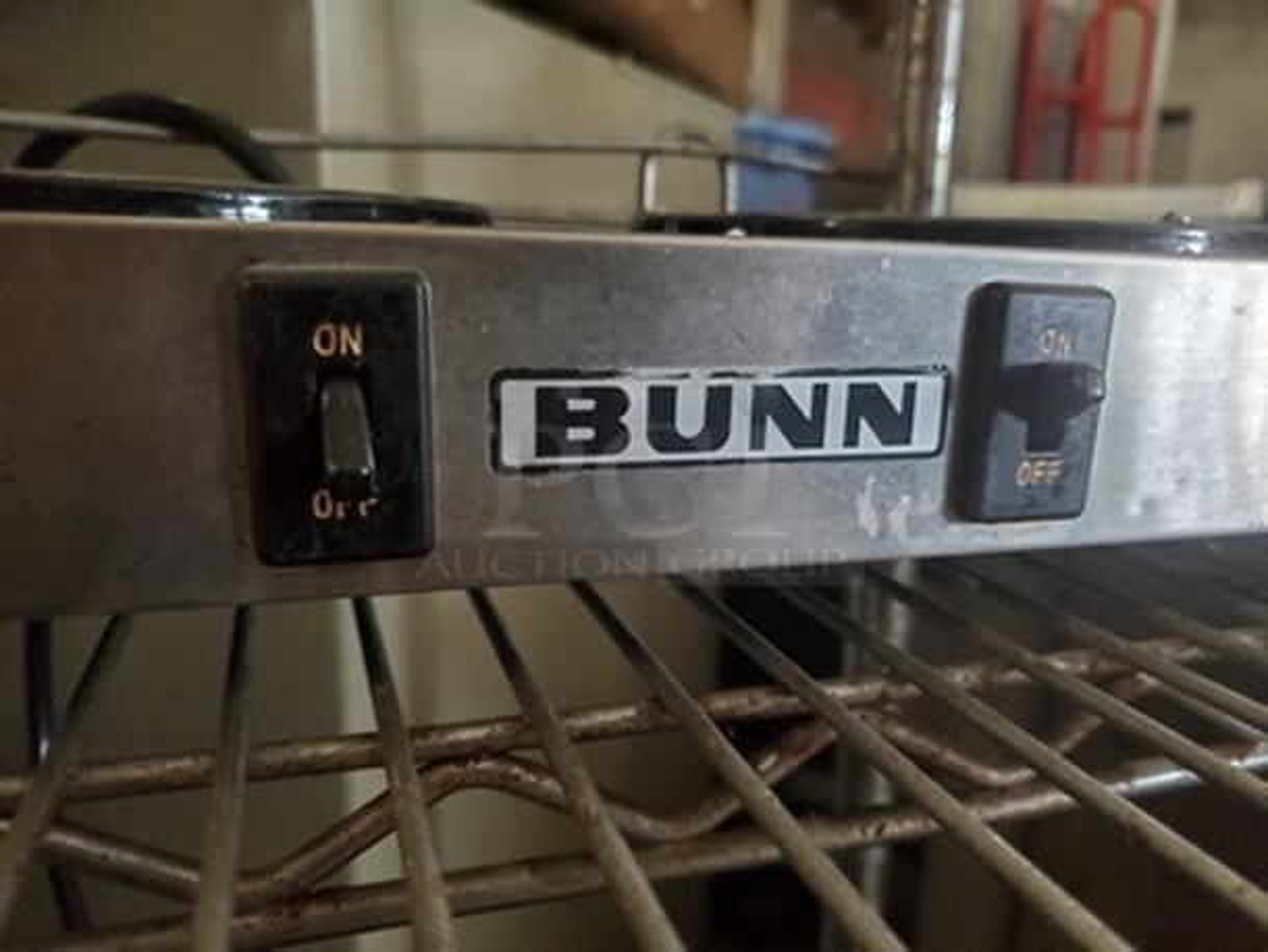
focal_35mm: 26
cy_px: 476
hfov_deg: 67.3
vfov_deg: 53.1
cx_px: 634
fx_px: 953
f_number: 1.5
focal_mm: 4.3
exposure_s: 1/30
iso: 640
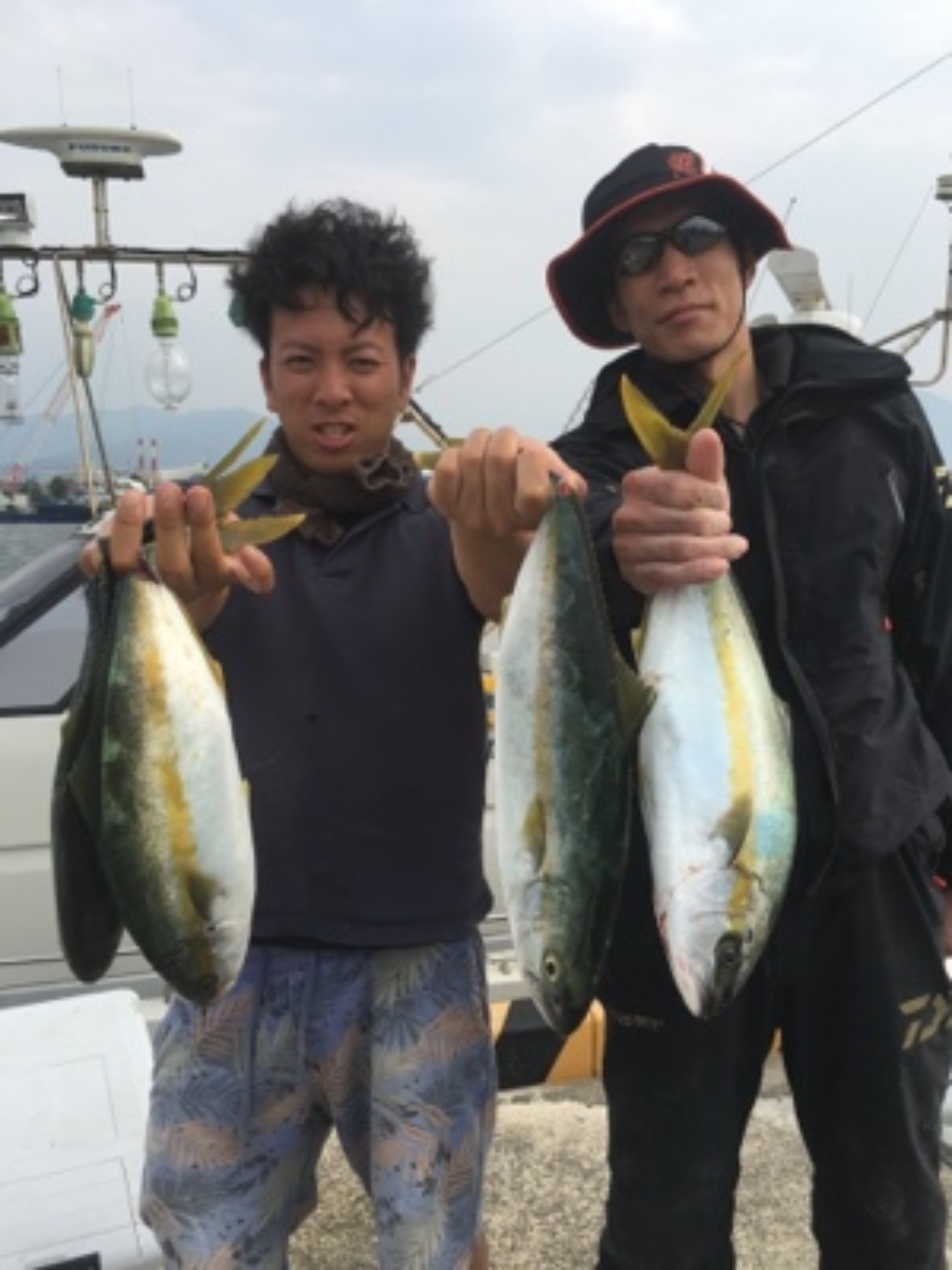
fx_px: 1063
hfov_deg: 48.2
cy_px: 635
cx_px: 476
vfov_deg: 61.7
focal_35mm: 29
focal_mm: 4.15
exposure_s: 1/950
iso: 25
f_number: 2.2
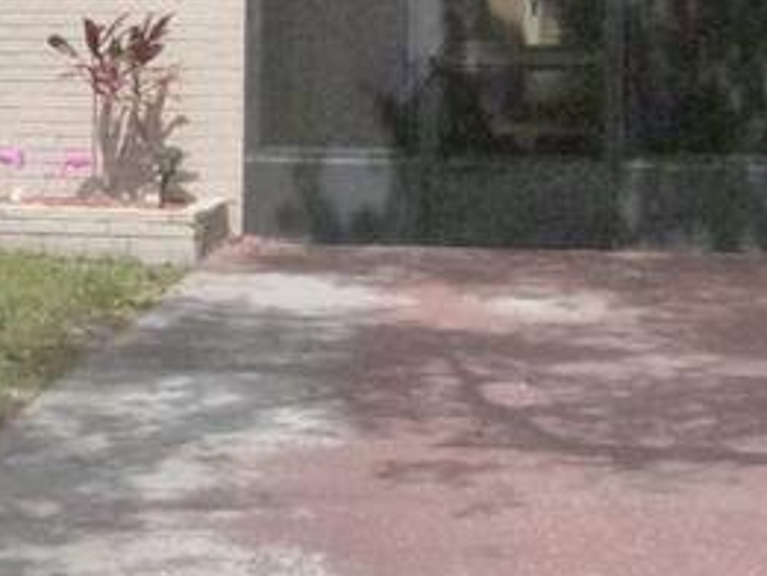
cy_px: -50
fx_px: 2172
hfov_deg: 20.0
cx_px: 350
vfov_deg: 14.8
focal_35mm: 98
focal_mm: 4.5
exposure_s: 1/2000
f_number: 6.3
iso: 800
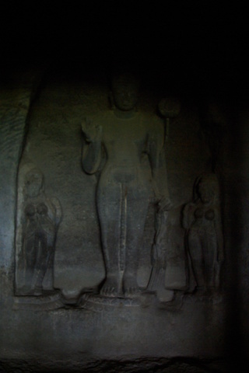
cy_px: 186
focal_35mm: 39
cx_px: 124
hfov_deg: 34.2
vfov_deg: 49.6
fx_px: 405
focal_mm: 26
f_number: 4
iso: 800
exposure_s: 1/3.33
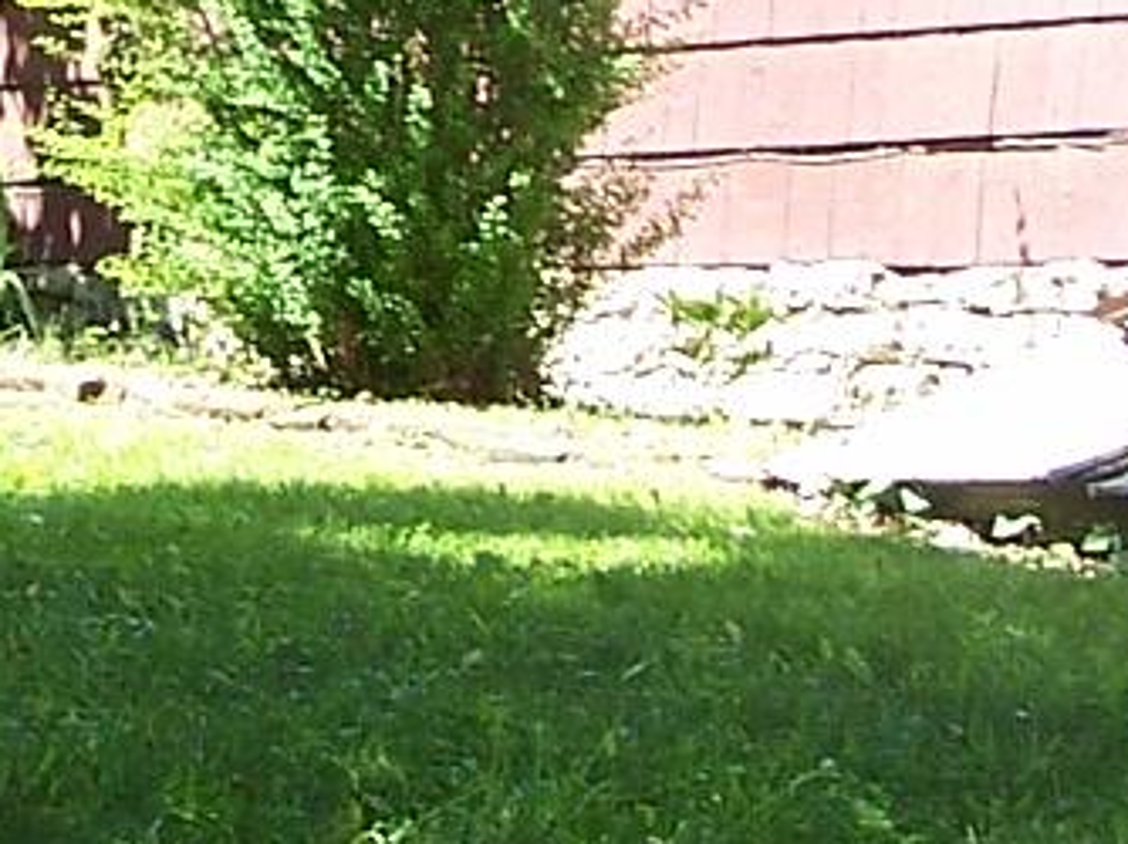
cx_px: -334
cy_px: -176
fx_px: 7392
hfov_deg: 8.6
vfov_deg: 6.5
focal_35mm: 227
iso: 64
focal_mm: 7.8
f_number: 2.8
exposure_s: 1/125
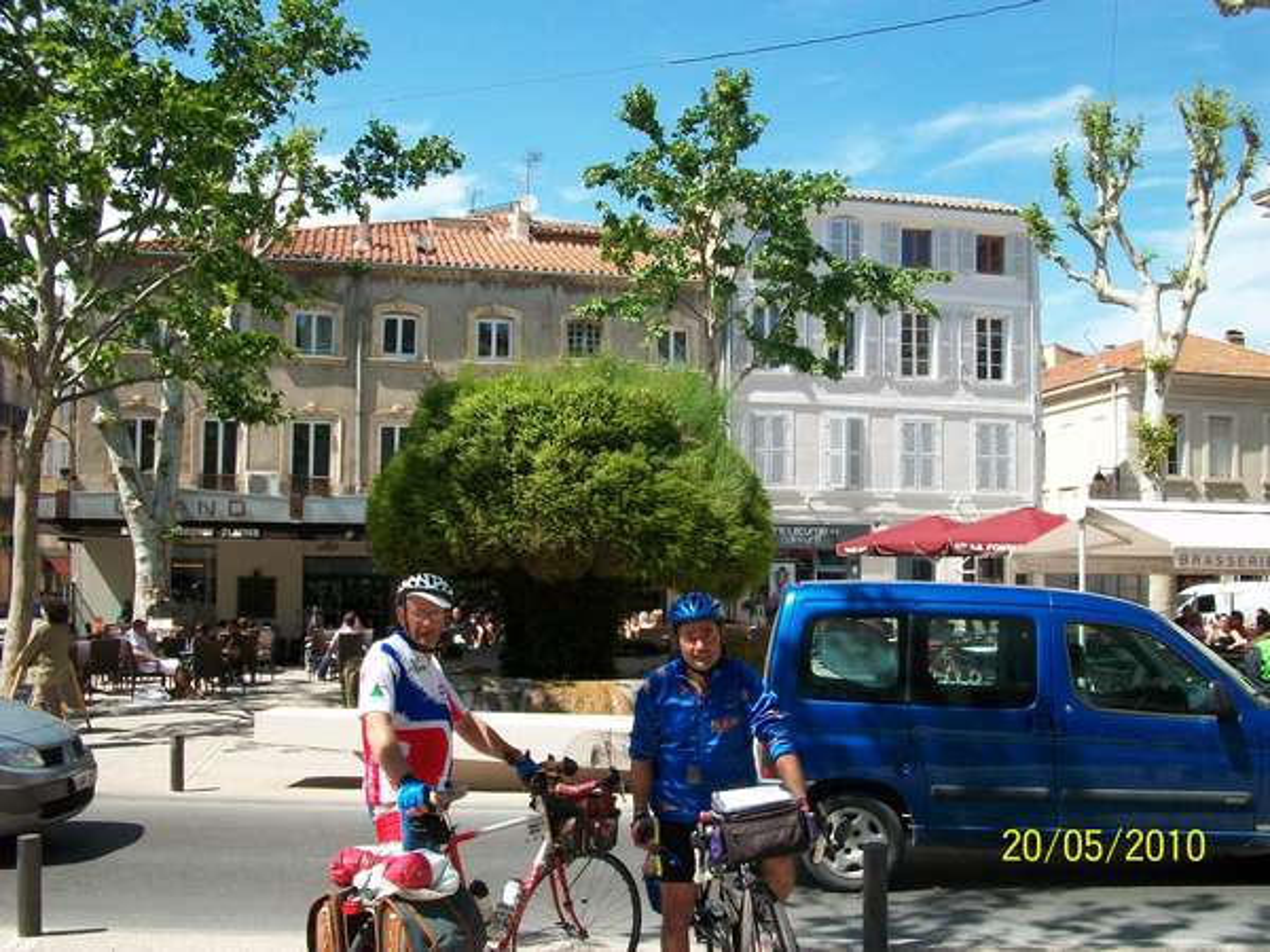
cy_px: 476
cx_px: 635
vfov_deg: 41.8
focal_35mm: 34
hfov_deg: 54.0
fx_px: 1247
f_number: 5.5
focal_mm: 5.7
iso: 80
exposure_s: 1/250
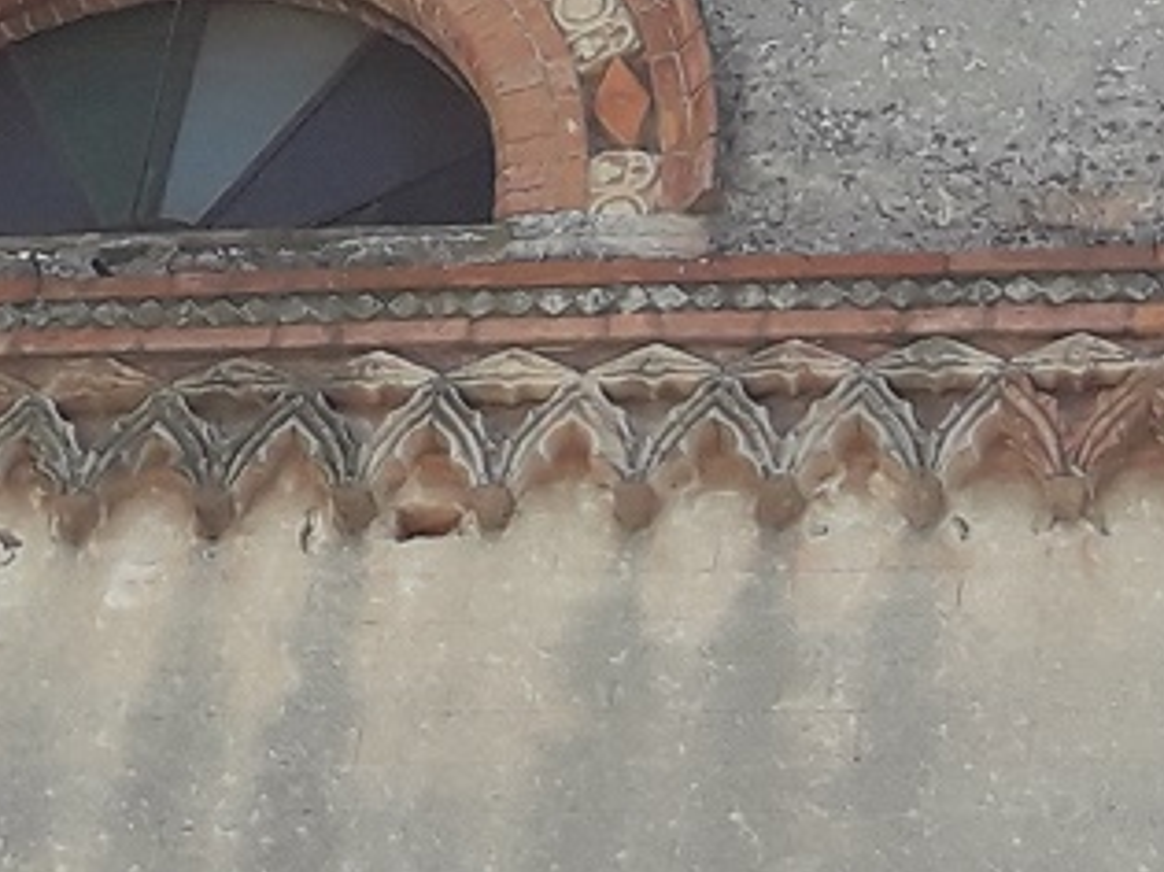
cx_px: 562
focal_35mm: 91
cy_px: -122
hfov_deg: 21.5
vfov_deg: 15.7
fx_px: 3059
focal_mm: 3.7
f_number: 1.9
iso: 40
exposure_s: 1/523
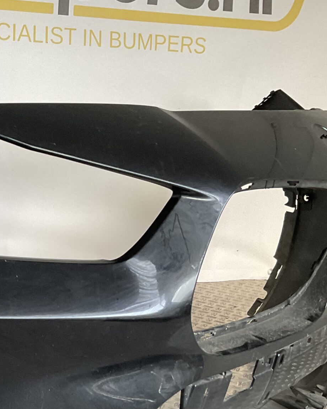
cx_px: -37
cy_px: 339
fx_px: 762
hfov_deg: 22.8
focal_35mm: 63
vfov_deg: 29.2
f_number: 1.8
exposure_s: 1/50
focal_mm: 3
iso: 80
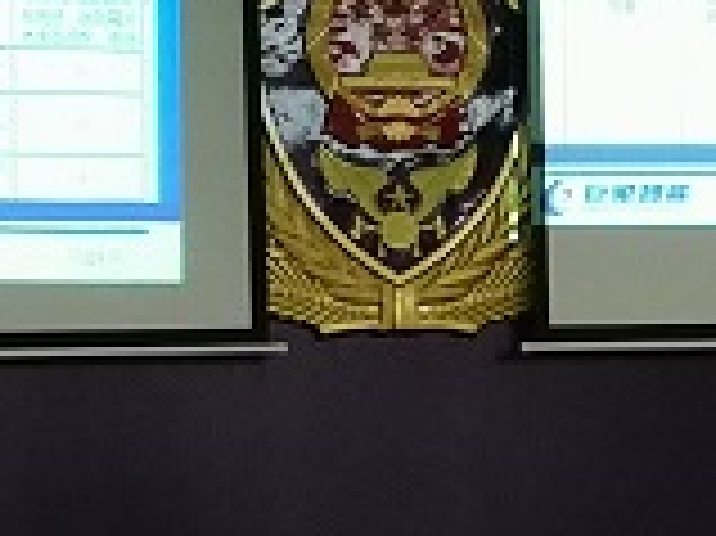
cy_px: 313
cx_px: 874
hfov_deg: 8.8
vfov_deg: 6.7
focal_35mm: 222
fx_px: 4588
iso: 200
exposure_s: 1/33.3
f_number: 2.2
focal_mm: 3.95
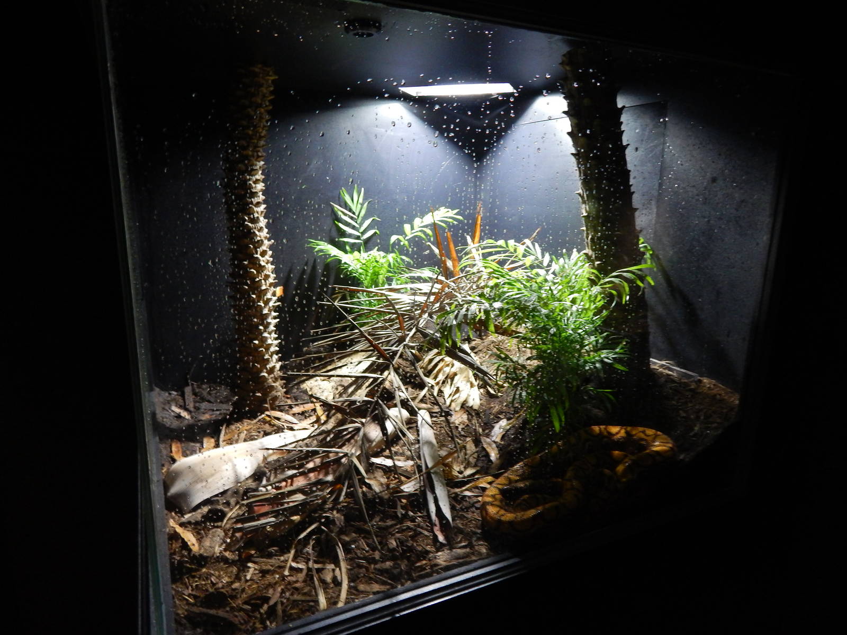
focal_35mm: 23
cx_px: 424
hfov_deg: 73.9
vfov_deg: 58.9
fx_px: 563
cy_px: 318
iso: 400
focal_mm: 4
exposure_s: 1/8
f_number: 3
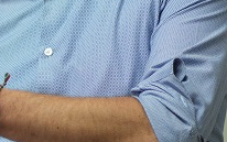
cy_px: 69
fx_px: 2606
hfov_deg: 4.9
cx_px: -165
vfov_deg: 3.1
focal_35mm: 421
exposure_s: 1/320
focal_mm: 85
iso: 640
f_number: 1.8
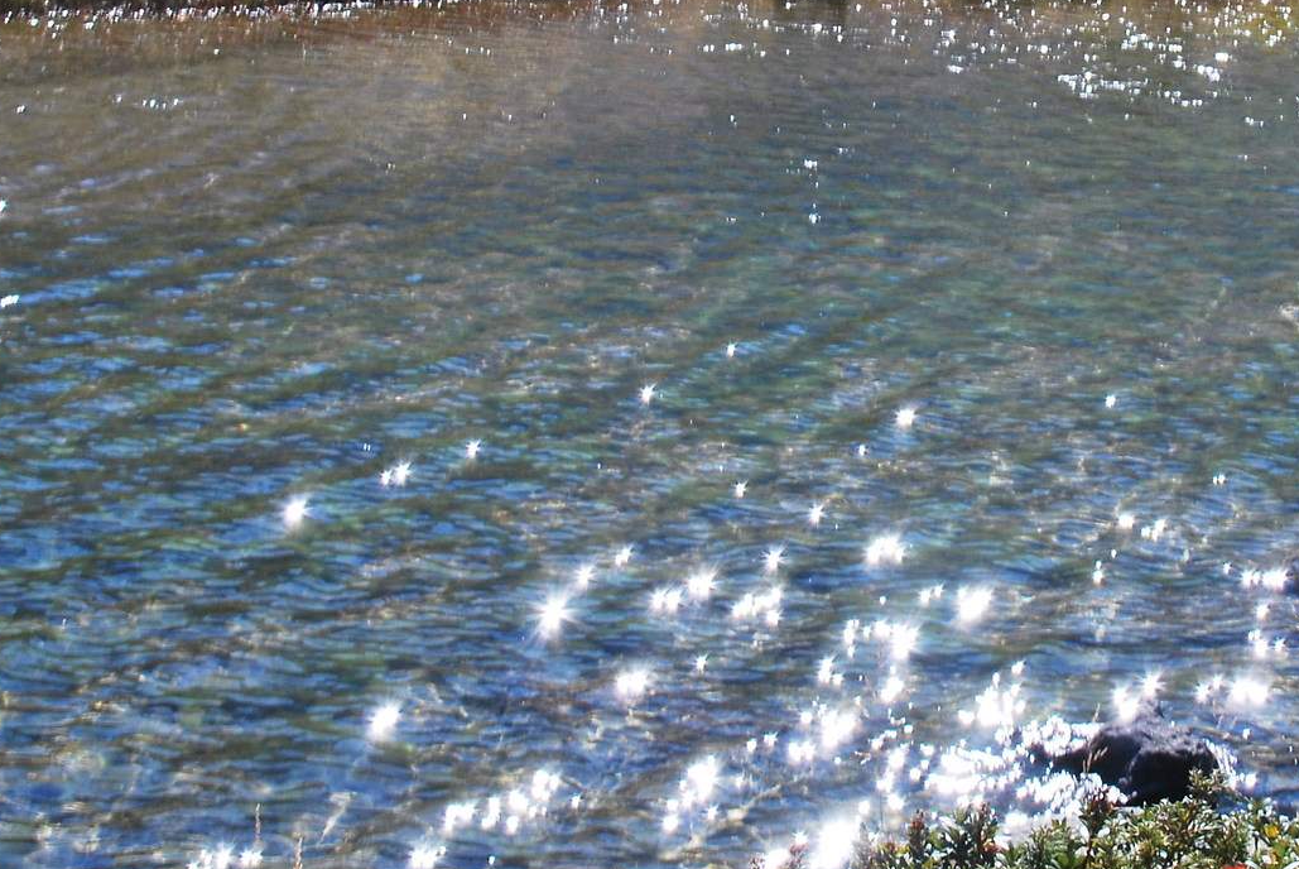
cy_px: -3
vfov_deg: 16.0
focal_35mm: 84
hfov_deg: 23.9
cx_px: 1011
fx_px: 3033
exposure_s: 1/200
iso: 200
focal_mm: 24
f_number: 11
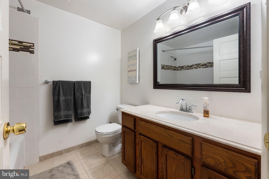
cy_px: 90
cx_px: 134
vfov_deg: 77.3
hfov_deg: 100.4
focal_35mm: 15
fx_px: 112
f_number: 8
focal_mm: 10
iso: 800
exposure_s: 1/4
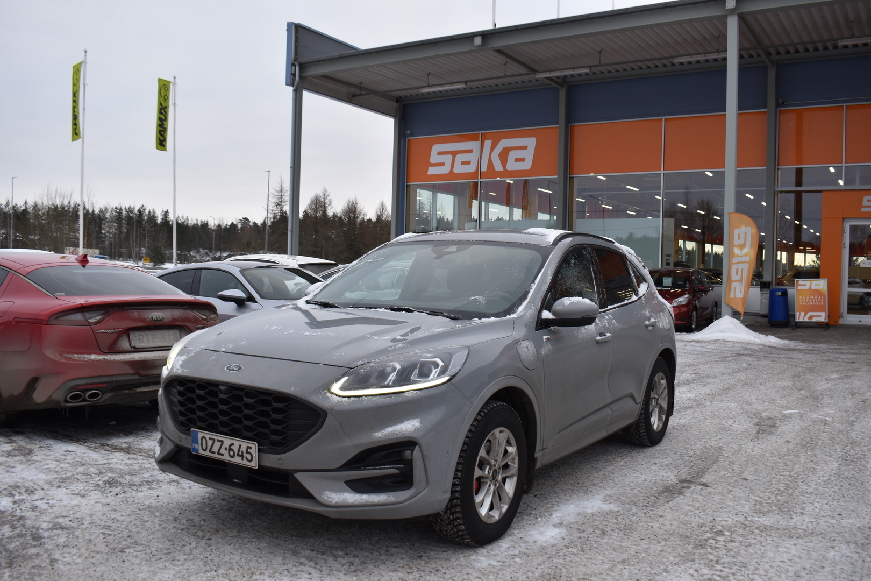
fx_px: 762
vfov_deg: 41.7
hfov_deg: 59.5
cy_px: 290
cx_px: 436
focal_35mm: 32
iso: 200
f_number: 5.6
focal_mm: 21
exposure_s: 1/125
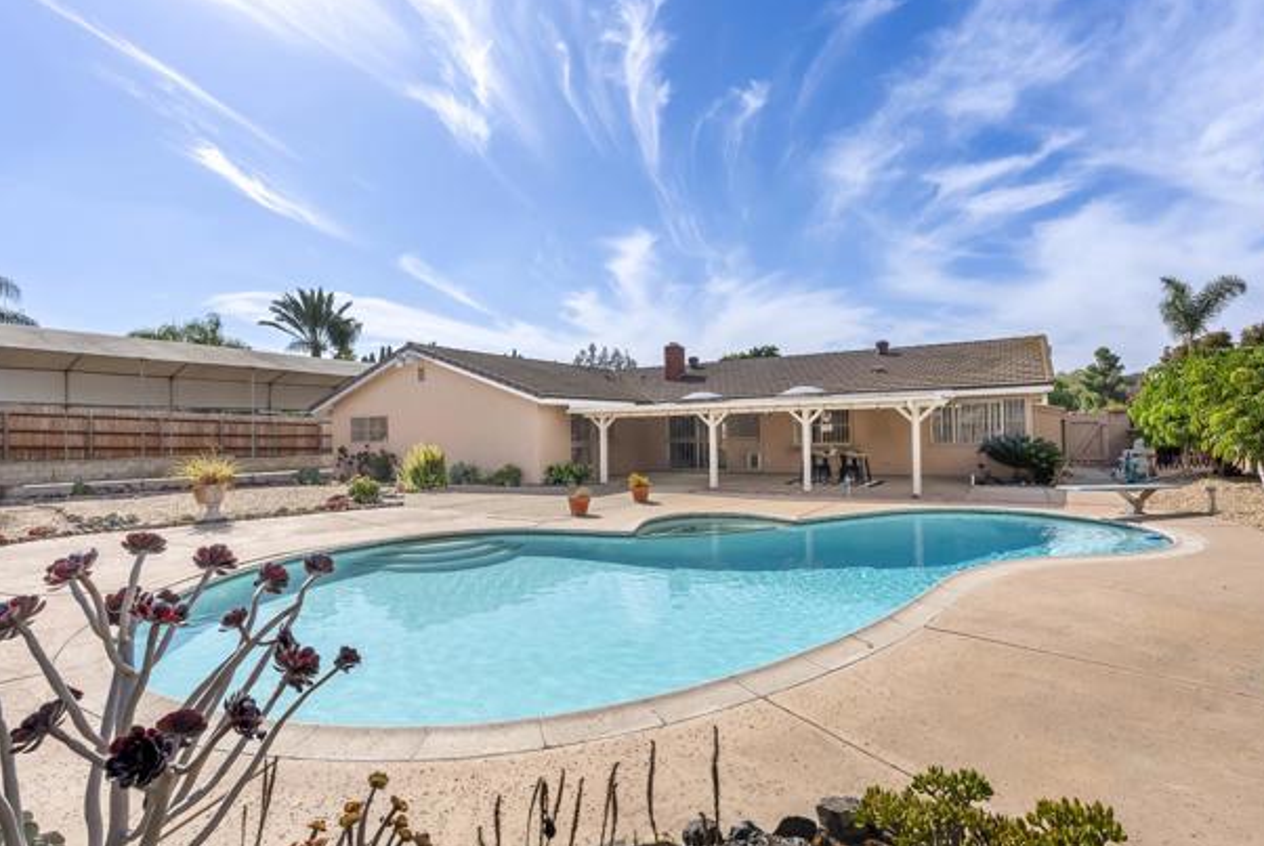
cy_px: 405
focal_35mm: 17
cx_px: 655
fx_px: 598
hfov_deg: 93.2
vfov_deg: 70.6
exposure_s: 1/2000
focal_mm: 16
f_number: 8
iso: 500
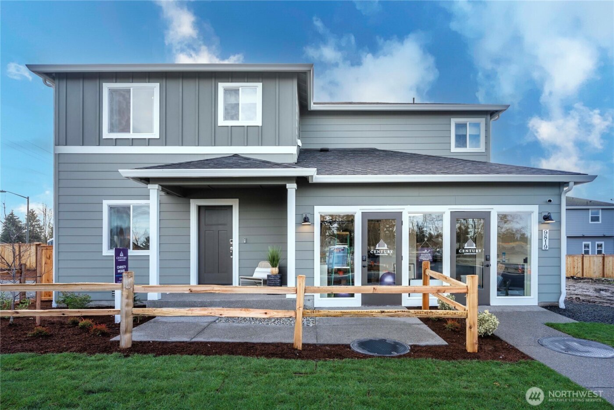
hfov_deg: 93.2
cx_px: 307
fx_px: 290
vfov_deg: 70.5
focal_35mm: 17
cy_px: 205
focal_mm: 17
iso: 80
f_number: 7.1
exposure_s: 1/60
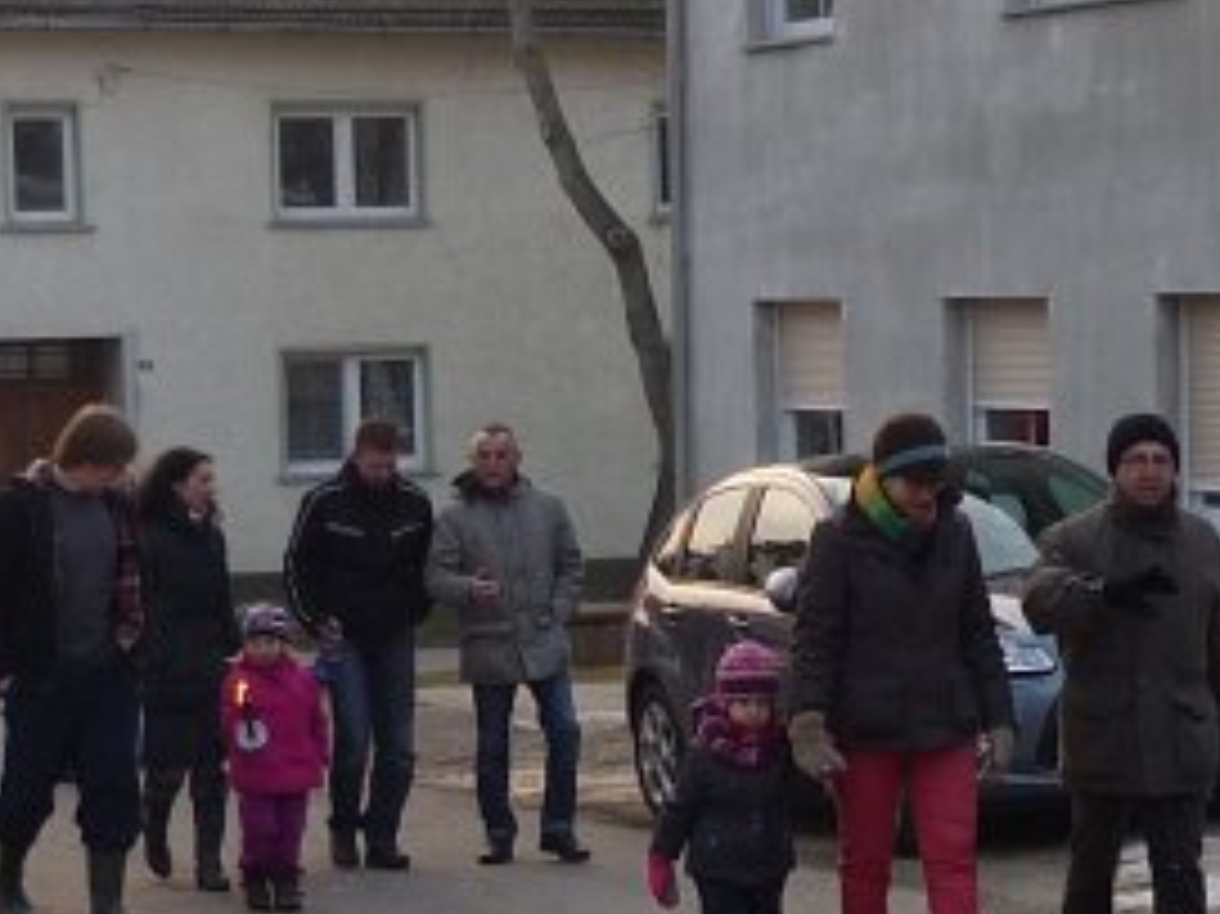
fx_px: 2748
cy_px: 680
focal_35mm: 78
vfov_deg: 18.8
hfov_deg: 24.7
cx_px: 963
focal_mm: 5.5
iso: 80
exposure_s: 1/100
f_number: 2.8
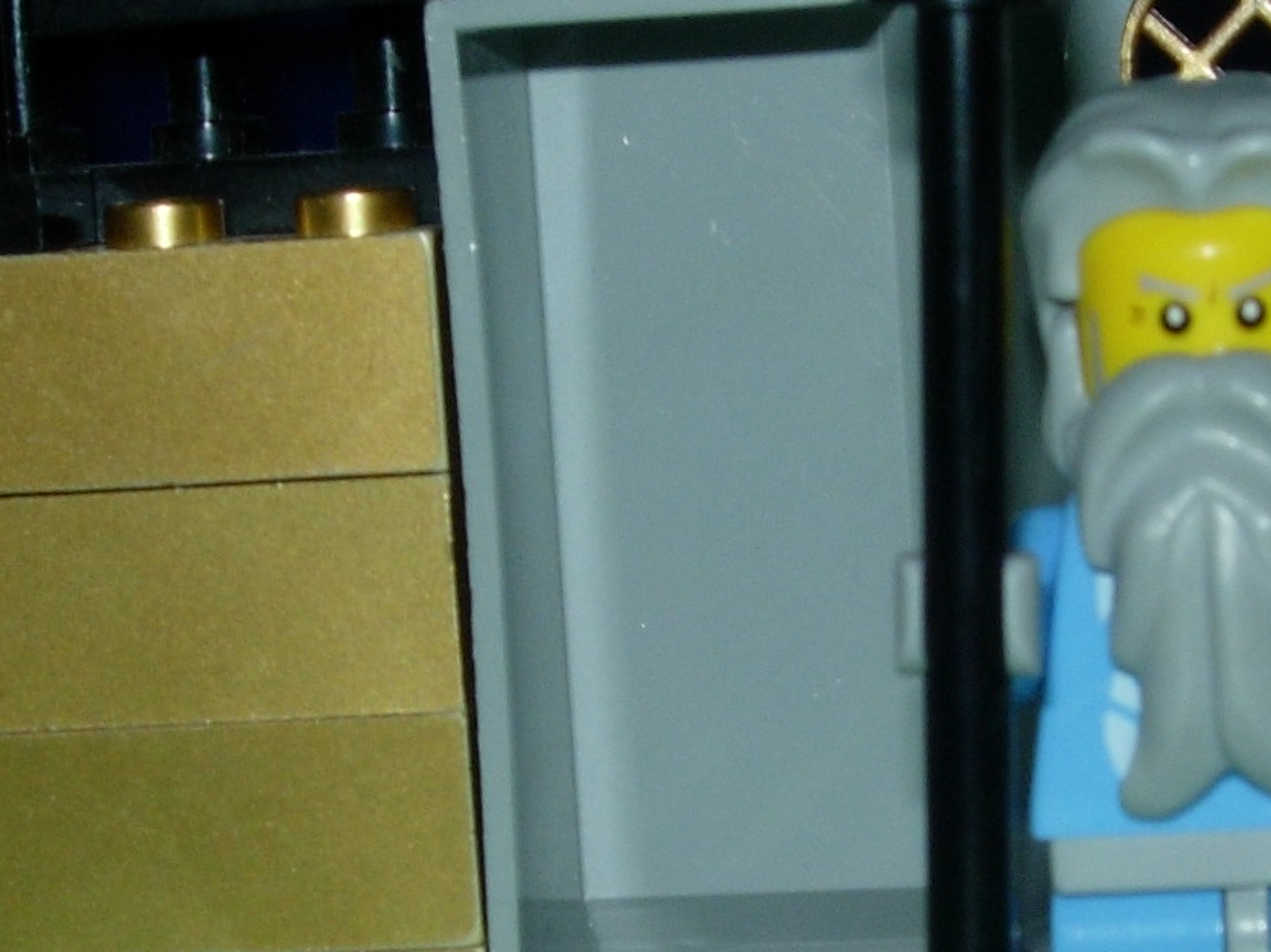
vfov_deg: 10.6
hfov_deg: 14.1
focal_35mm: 139
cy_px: 763
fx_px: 5102
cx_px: 943
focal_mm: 10.6
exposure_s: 1/64
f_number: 5.4
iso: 79
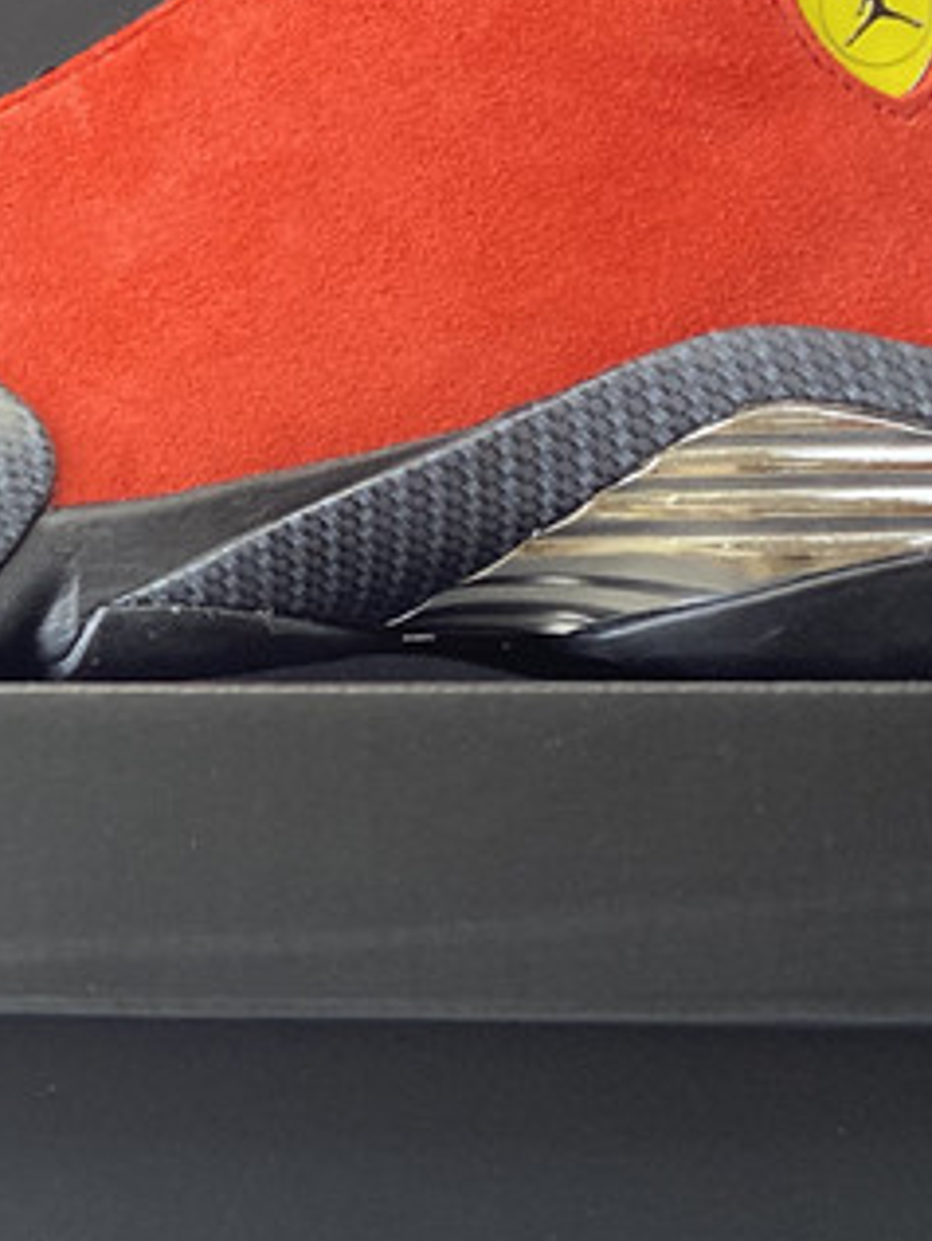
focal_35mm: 82
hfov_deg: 17.1
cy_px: 689
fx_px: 2942
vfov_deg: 23.8
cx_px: -243
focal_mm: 4.25
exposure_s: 1/50
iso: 250
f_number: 1.8
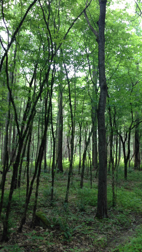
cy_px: 126
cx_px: 78
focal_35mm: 36
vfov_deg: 55.3
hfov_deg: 32.8
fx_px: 241
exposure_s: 1/20
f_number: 2.4
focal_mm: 4.12
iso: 80
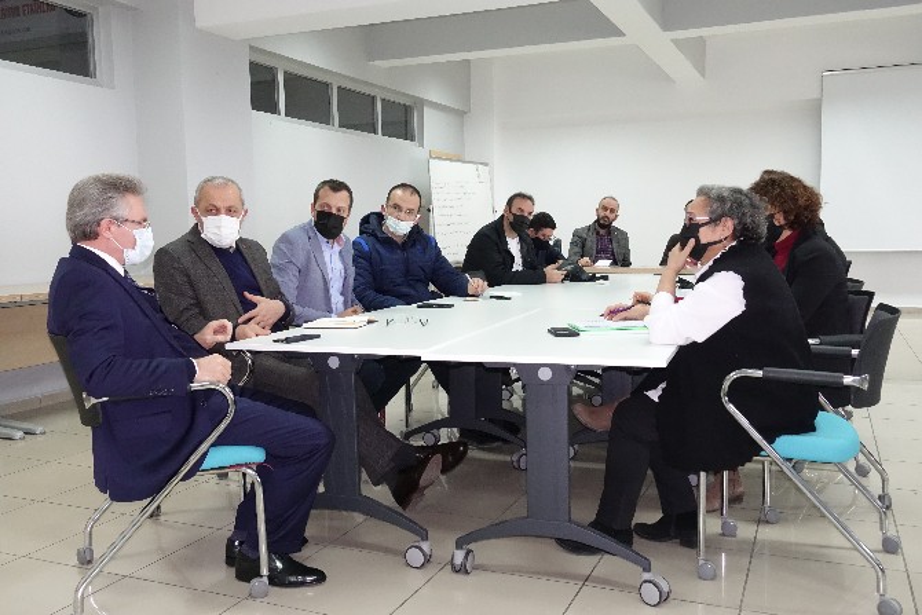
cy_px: 308
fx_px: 820
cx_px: 461
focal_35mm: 32
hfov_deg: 58.7
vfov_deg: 41.1
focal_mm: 11.81
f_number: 4
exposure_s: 1/80
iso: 2000
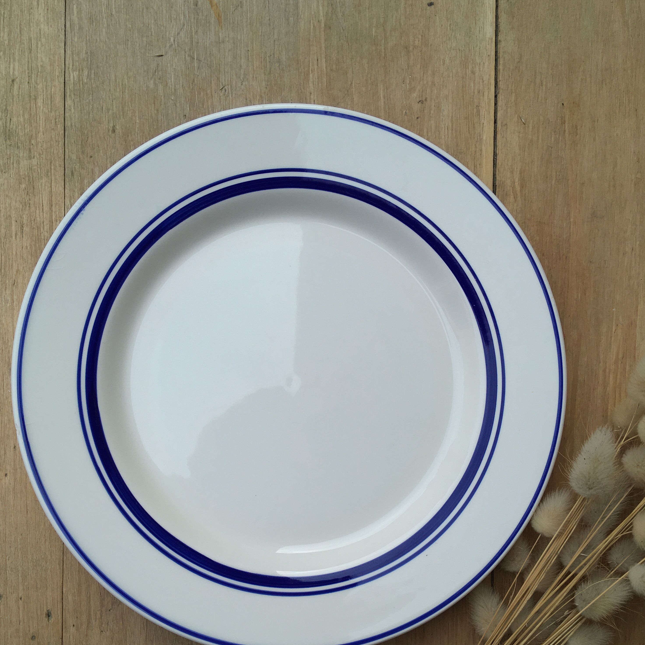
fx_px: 738
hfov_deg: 47.2
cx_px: 317
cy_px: 423
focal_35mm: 35
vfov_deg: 46.6
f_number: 2.2
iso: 25
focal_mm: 4.15
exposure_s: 1/519
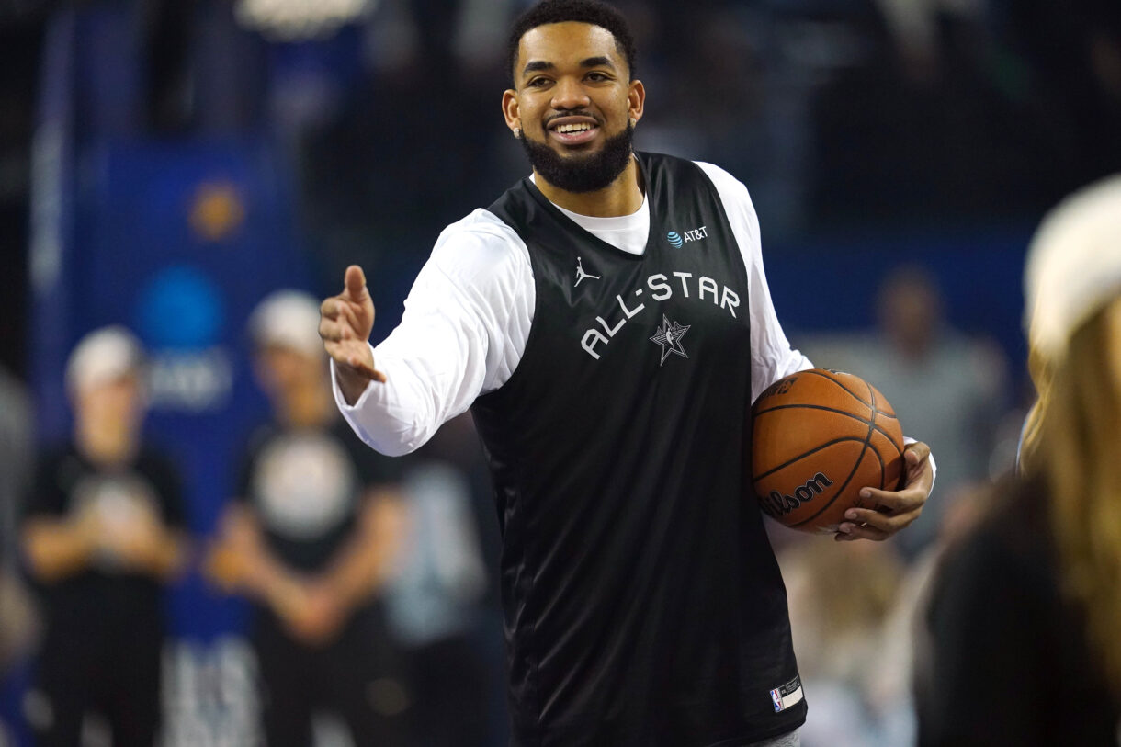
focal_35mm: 400
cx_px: 560
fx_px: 12453
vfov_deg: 3.4
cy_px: 374
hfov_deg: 5.2
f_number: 2.8
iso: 4000
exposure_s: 1/2000
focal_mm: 400
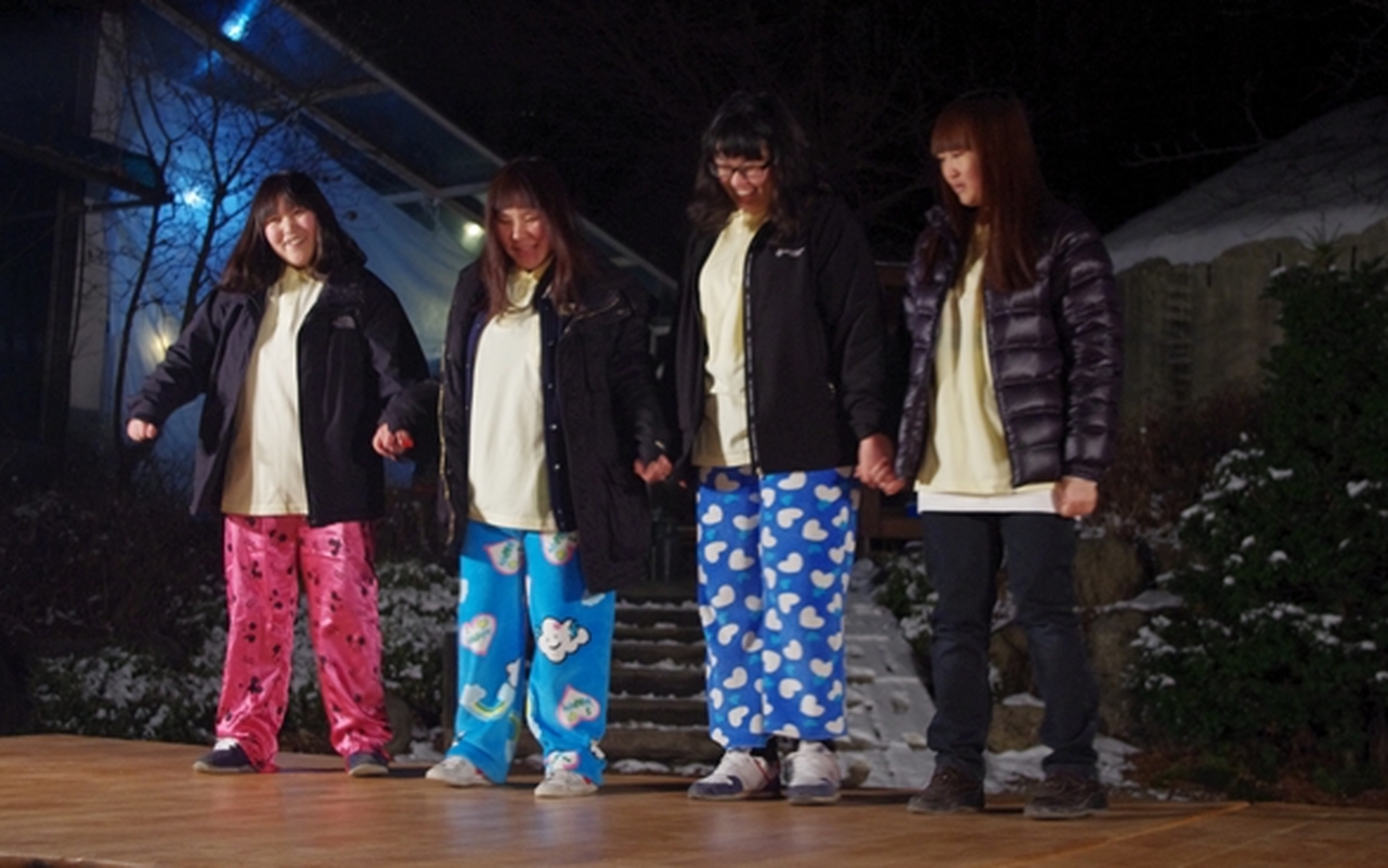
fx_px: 1929
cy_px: 413
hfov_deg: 39.6
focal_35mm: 51
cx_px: 686
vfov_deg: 25.3
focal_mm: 32.5
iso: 1600
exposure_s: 1/40
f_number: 4
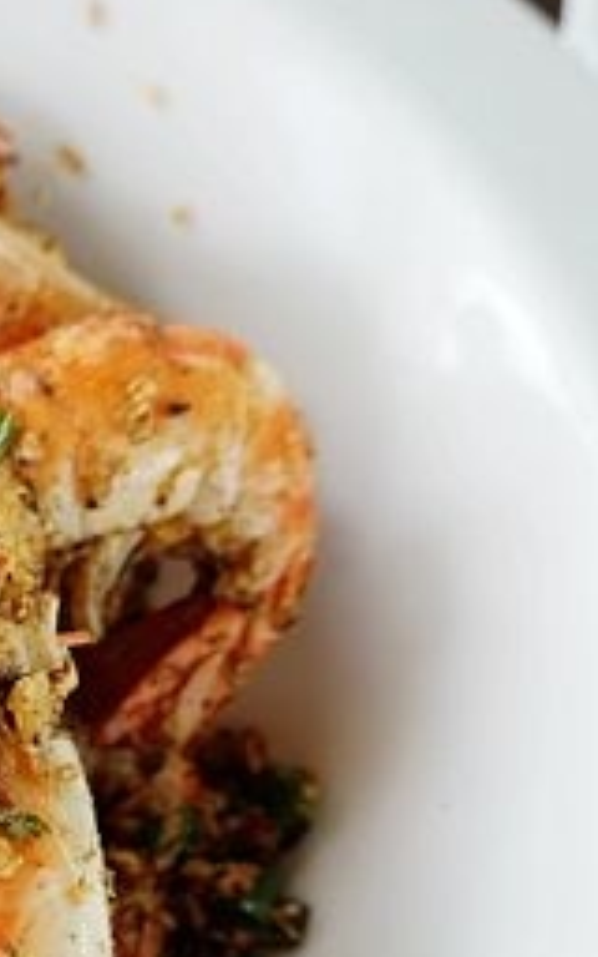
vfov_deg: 32.0
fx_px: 1617
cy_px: 776
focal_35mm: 62
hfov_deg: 18.5
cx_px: -303
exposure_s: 1/100
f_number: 2.8
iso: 125
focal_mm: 9
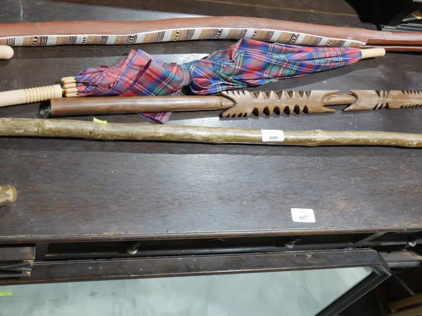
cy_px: 85
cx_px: 173
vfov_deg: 33.7
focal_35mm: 42
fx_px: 512
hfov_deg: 44.6
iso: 1250
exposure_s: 1/60
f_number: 5.6
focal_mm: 14
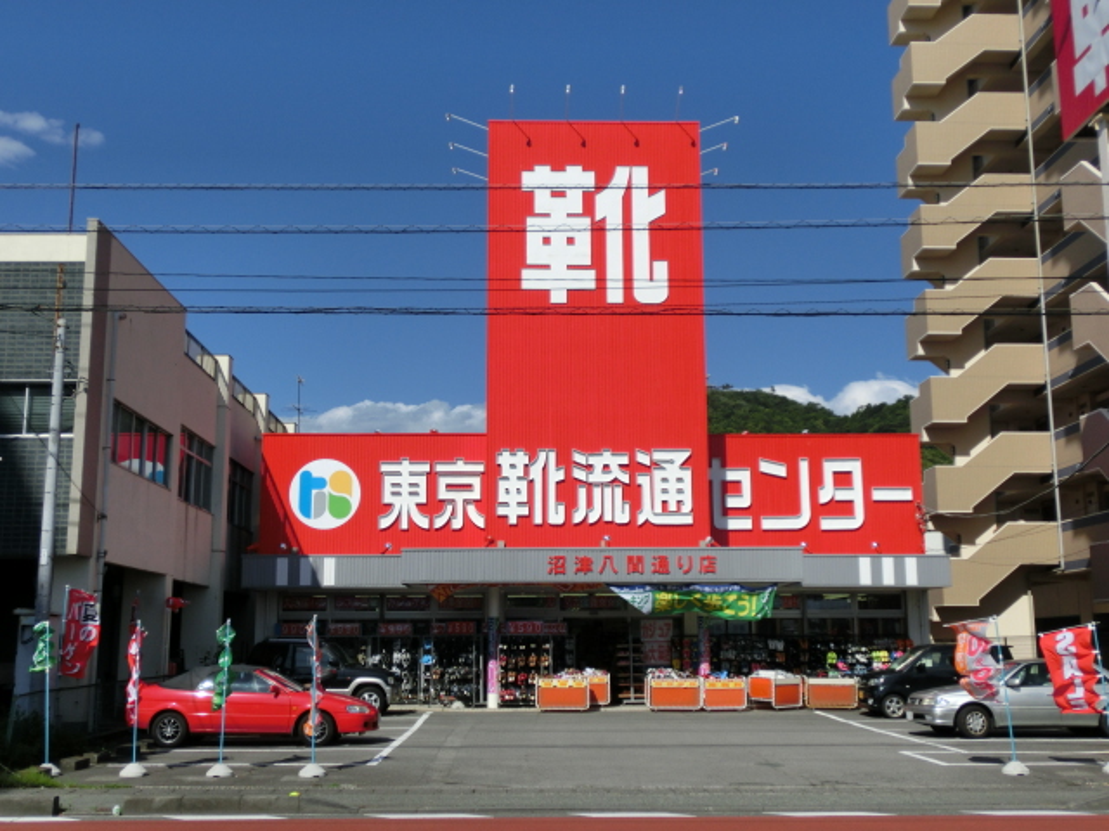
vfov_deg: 36.0
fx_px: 1281
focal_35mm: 40
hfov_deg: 46.8
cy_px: 416
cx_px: 554
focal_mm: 7
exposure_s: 1/250
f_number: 10.2
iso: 80
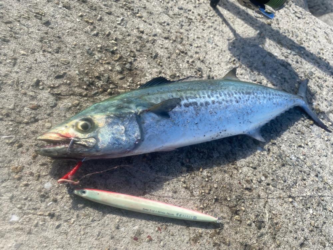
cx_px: 166
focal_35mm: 26
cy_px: 125
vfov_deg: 53.1
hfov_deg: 67.3
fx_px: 250
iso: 32
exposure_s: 1/1653
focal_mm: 4.25
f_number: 1.8
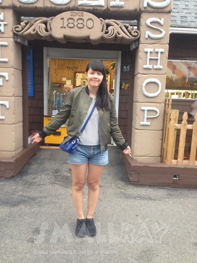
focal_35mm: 33
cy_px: 132
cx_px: 98
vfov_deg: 55.4
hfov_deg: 42.9
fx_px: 250
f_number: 2.4
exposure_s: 1/20
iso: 100
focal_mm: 4.12
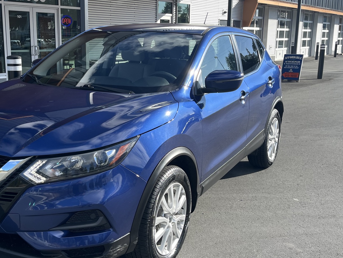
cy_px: 134
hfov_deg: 42.3
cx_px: 113
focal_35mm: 44
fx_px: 436
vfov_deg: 32.9
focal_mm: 5.1
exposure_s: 1/1600
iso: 50
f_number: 1.6
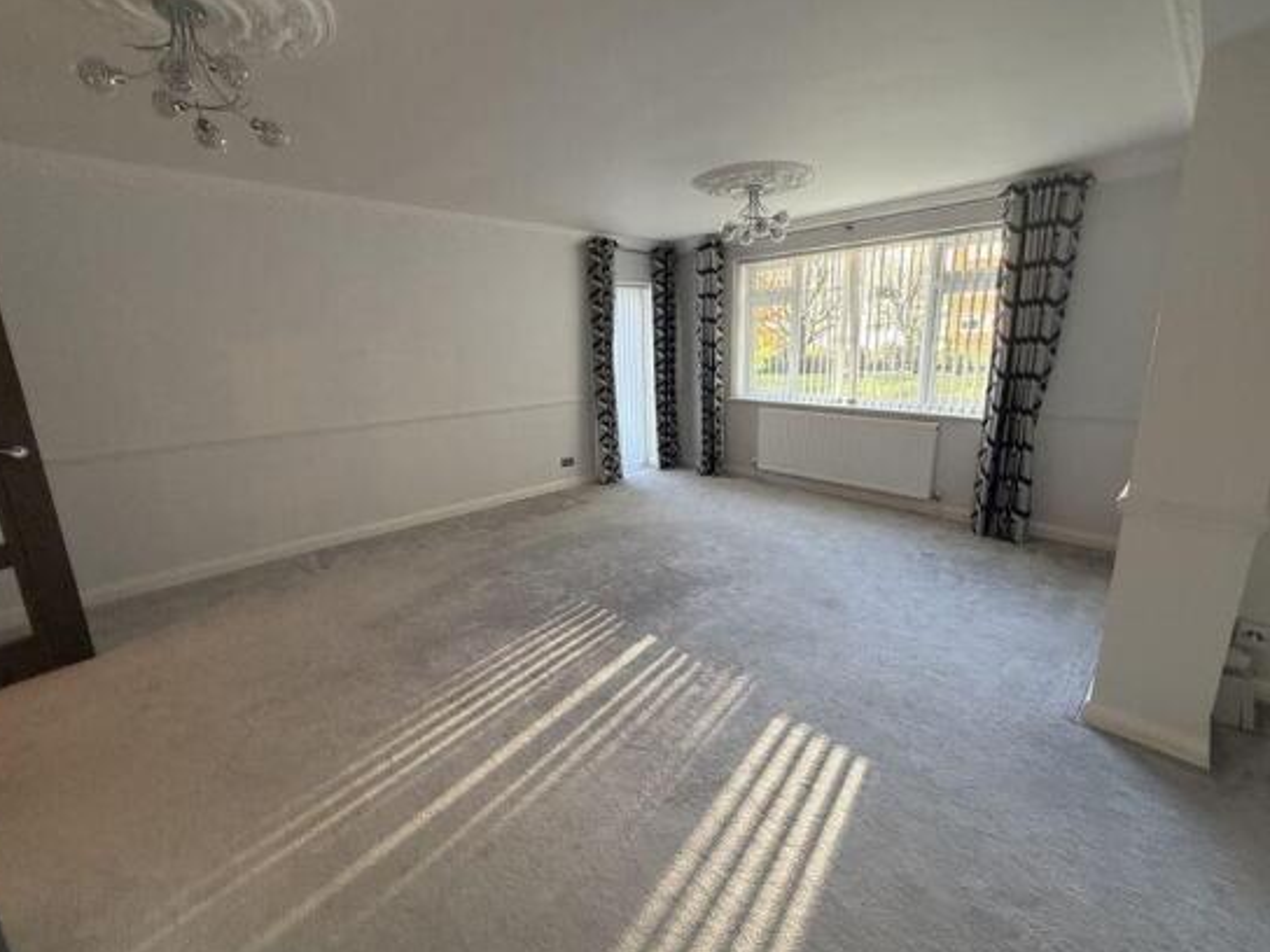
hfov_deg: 98.2
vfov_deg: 81.7
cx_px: 646
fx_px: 550
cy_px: 463
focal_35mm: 15
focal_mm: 2.22
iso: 320
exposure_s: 1/121
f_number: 2.2
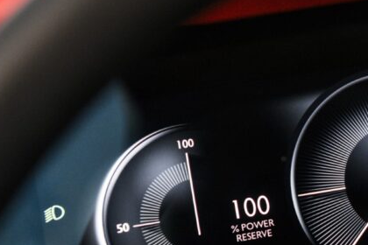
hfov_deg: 16.4
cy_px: 161
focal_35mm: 122
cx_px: 382
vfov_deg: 11.2
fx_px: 1247
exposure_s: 1/80
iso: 1600
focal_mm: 50
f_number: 4
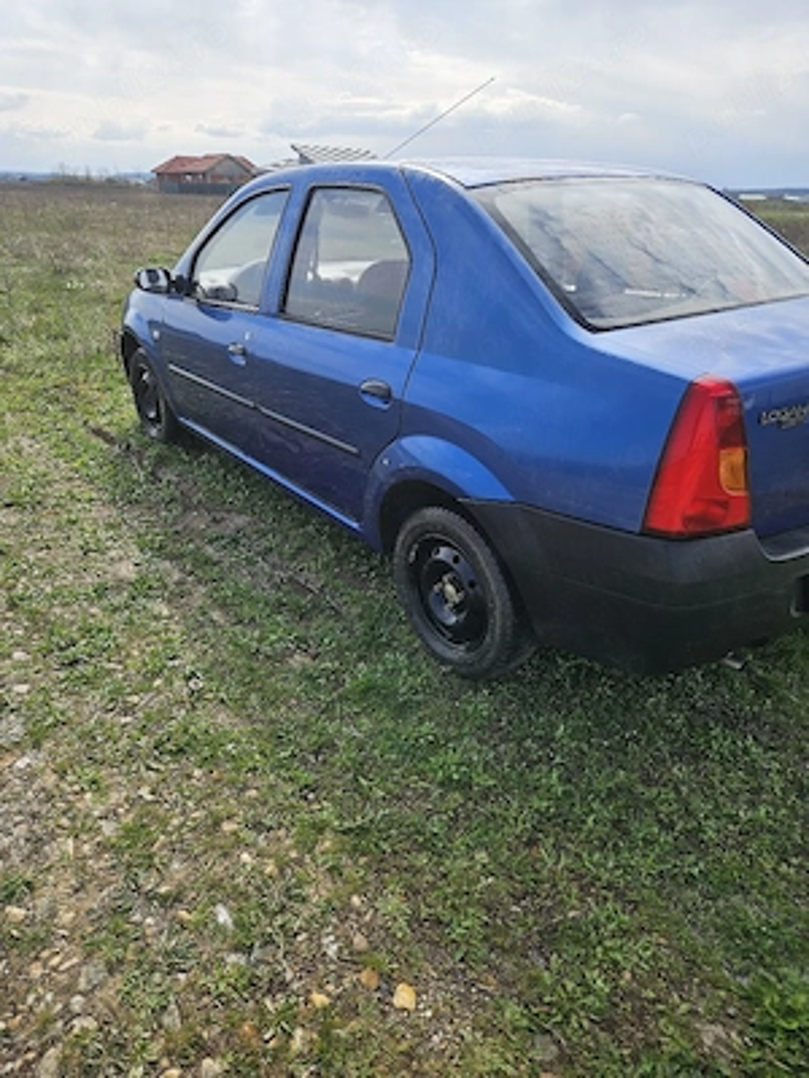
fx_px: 717
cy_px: 539
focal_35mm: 23
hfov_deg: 58.9
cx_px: 404
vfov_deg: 73.9
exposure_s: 1/1667
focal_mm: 5.4
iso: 25
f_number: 1.8
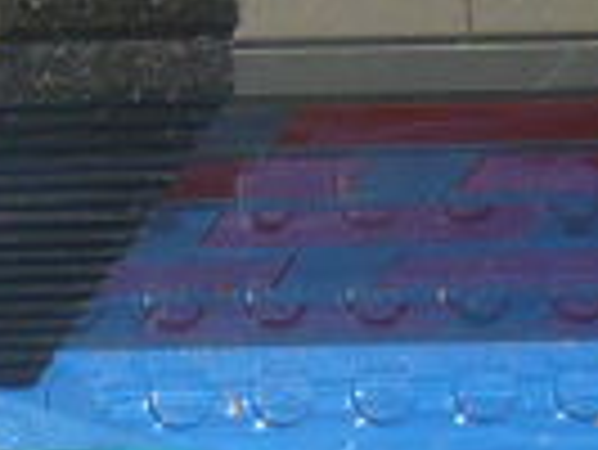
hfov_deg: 5.4
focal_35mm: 361
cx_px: -558
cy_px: 680
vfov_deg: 4.1
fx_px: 6242
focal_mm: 7.9
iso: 100
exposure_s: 1/40
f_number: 3.7
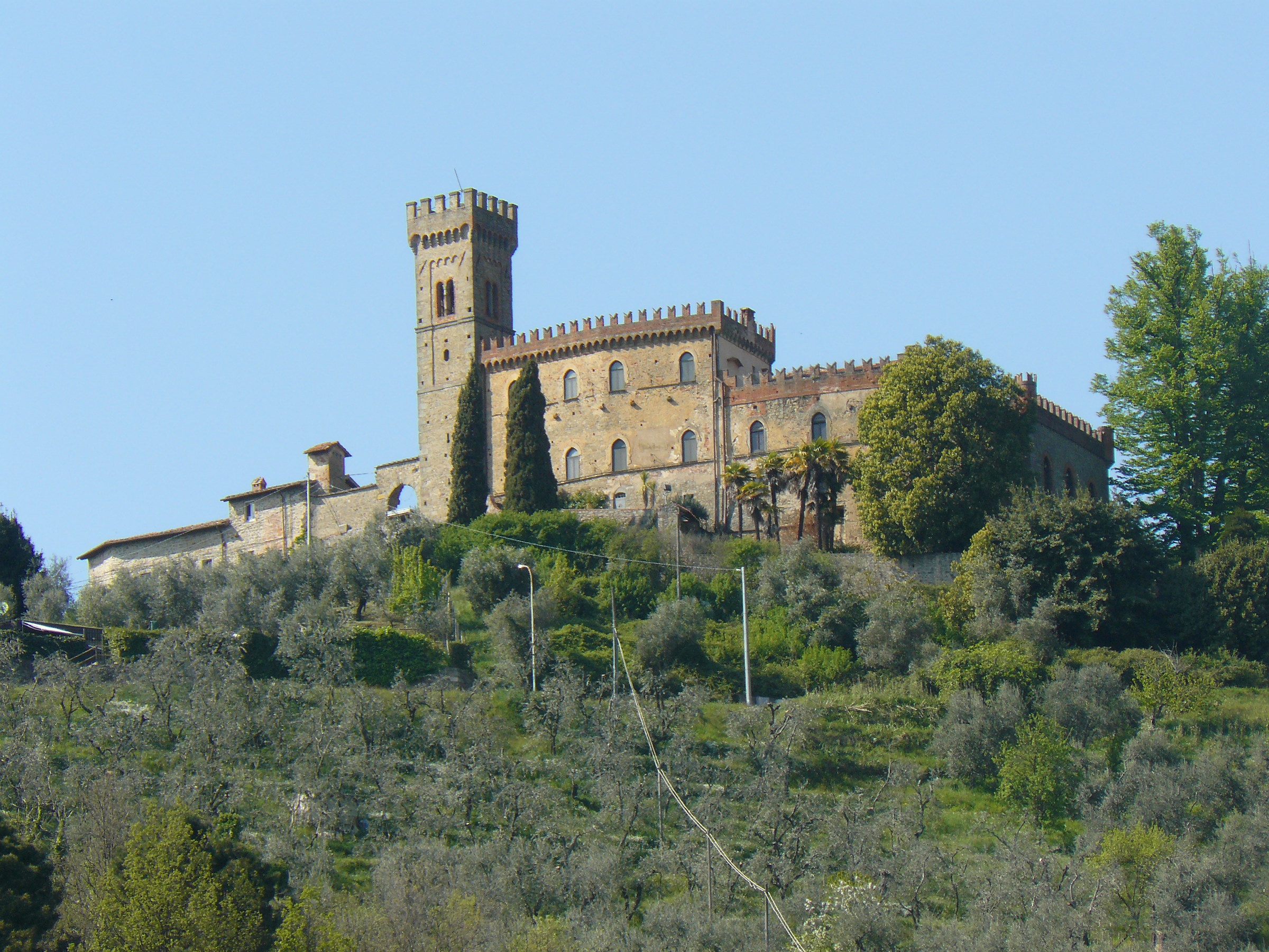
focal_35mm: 268
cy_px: 476
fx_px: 9825
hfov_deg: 7.4
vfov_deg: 5.5
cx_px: 634
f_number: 5.6
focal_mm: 44.7
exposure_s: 1/250
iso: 100
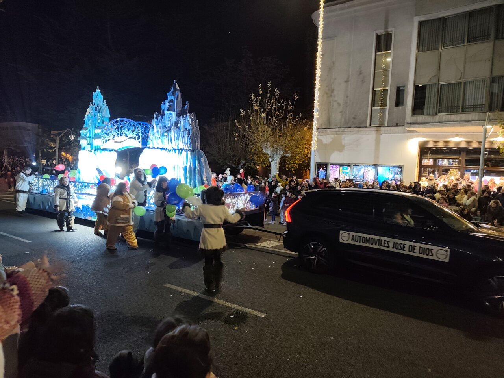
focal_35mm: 23
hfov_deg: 73.9
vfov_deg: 58.9
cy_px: 189
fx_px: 335
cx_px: 252
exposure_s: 1/25
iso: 500
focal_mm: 6.19
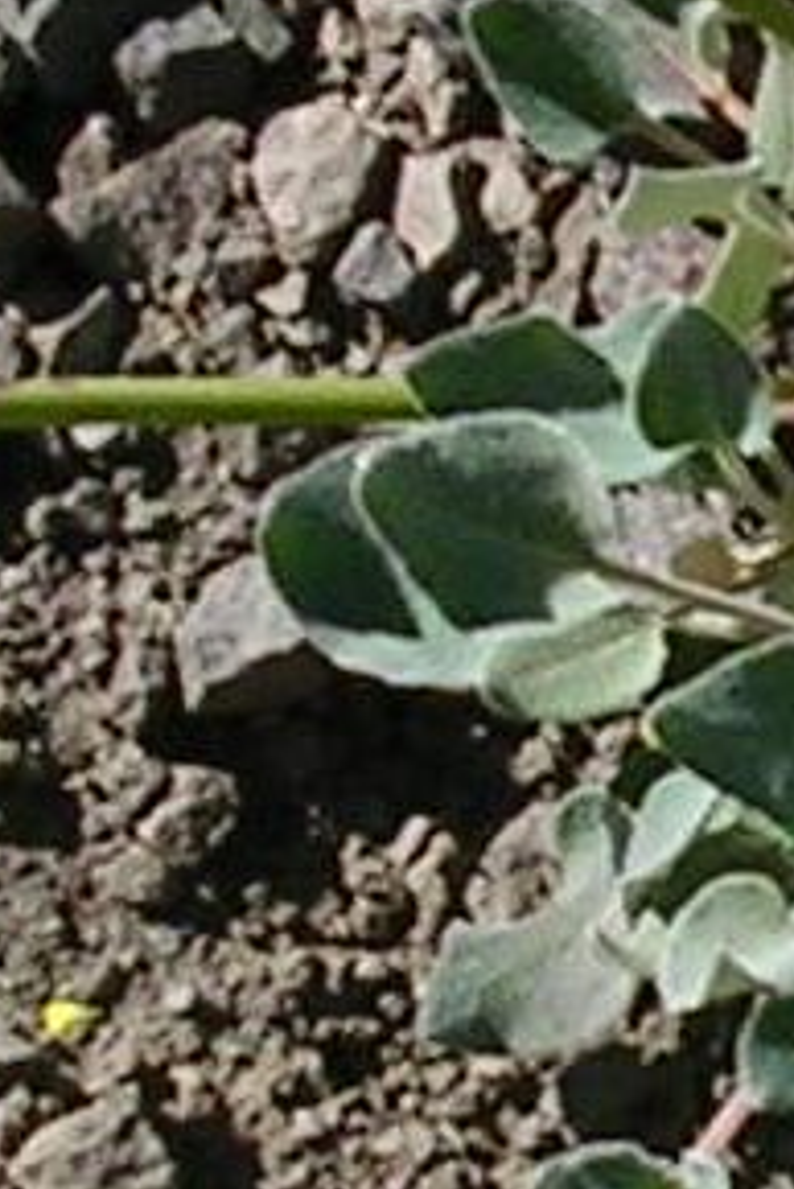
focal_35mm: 164
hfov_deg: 7.8
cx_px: 1818
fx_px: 5419
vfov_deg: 12.5
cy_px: 1008
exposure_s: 1/246
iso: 50
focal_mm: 5.8
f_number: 5.6
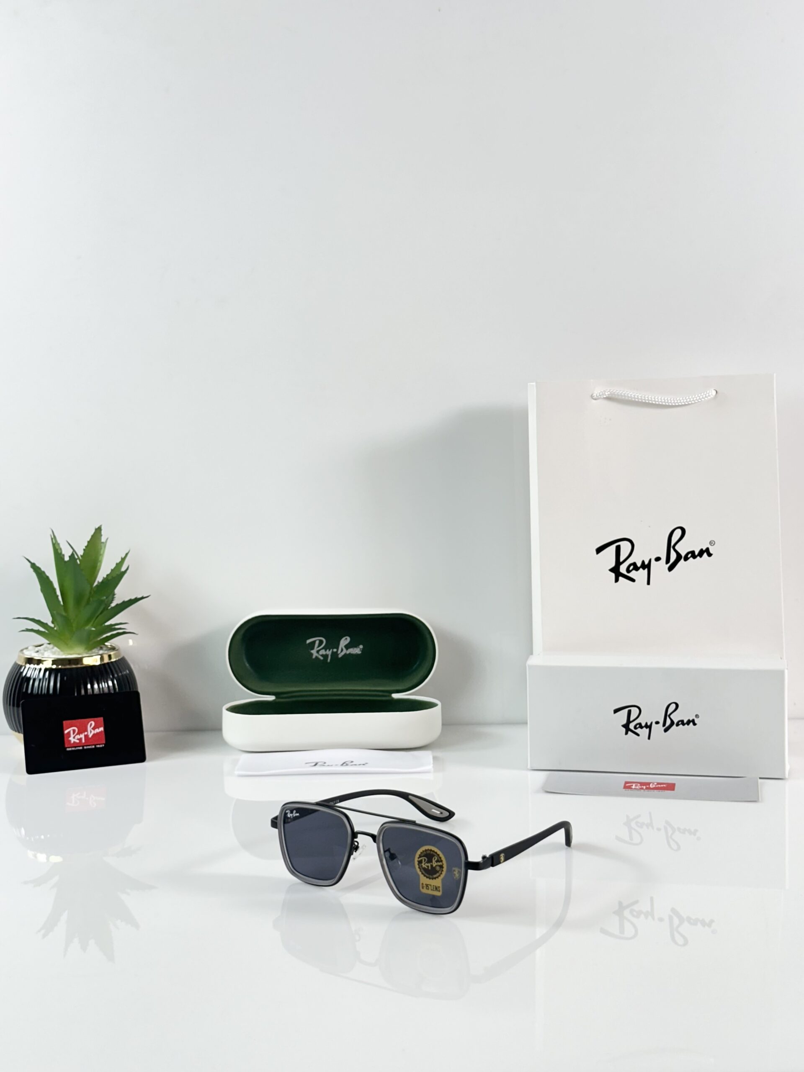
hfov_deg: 30.3
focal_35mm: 48
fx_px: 1486
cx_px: 402
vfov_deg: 39.7
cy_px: 536
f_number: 1.78
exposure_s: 1/100
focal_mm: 6.86
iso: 64
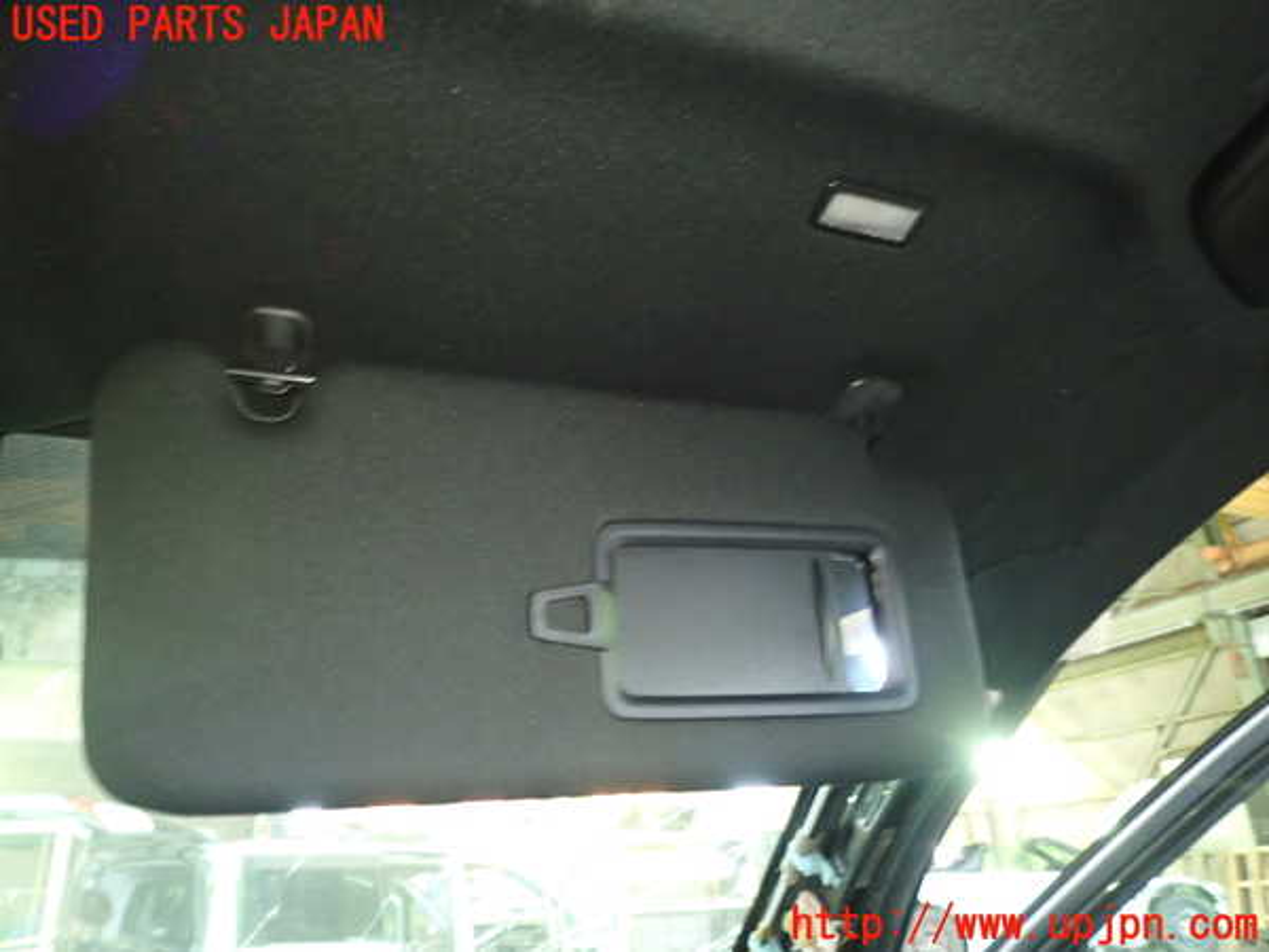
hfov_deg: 69.4
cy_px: 476
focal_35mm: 25
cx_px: 634
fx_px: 916
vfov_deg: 54.9
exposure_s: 1/13
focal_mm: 4.5
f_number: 2
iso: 800
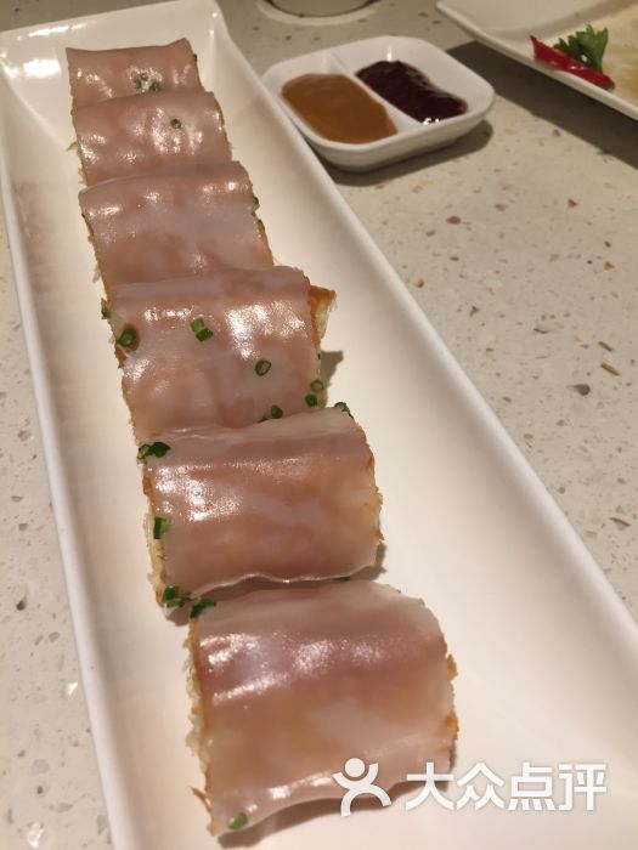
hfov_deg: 48.2
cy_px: 425
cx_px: 319
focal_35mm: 29
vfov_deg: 61.7
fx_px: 713
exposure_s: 1/33
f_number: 2.2
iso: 40
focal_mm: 4.15
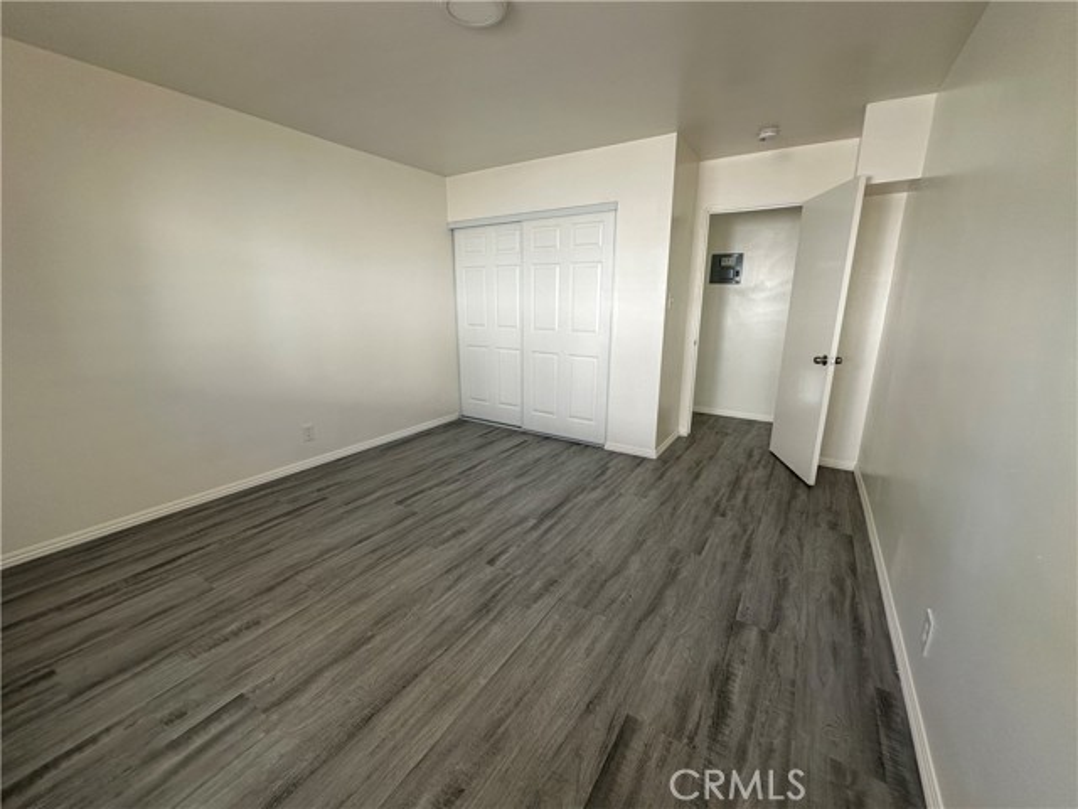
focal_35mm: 14
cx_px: 539
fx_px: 436
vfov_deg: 85.7
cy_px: 404
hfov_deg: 102.1
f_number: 2.2
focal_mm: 2.22
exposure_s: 1/99
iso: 100
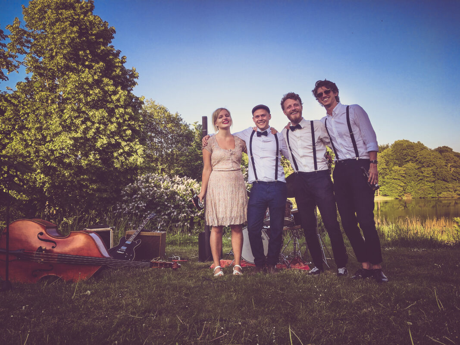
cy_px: 172
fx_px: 385
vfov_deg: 48.2
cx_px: 230
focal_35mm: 29
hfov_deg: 61.7
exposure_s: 1/500
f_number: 2.2
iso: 25
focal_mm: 4.15
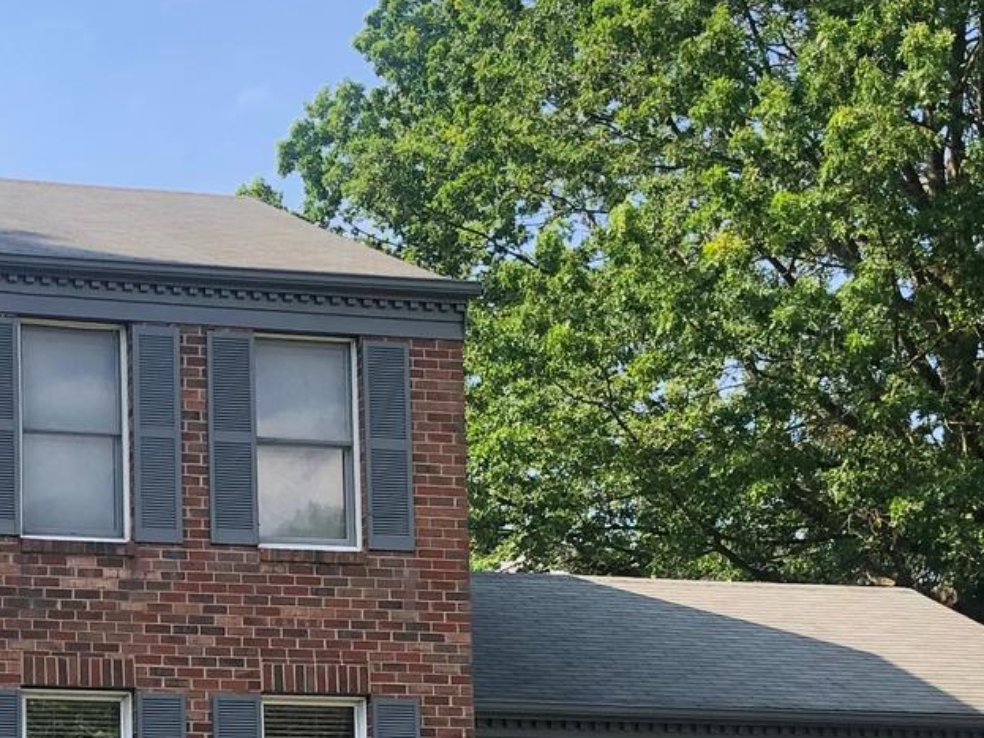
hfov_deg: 20.6
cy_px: 812
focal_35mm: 92
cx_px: -17
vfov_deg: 15.6
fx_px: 2615
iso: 20
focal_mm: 3.99
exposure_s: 1/458
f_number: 1.8
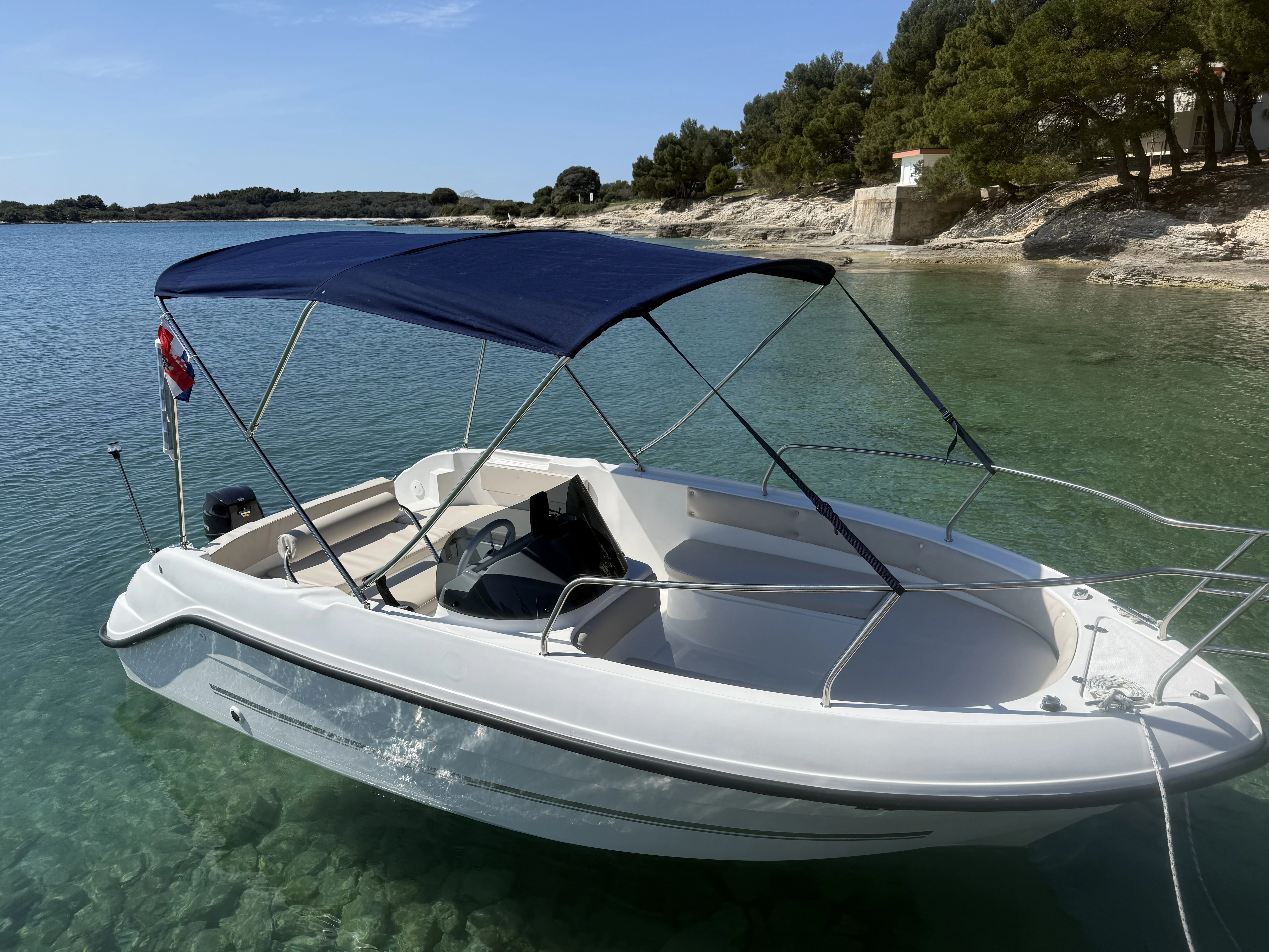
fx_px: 880
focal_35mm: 24
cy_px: 476
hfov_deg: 71.6
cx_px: 634
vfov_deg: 56.8
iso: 80
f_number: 1.78
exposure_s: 1/6173
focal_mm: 6.76
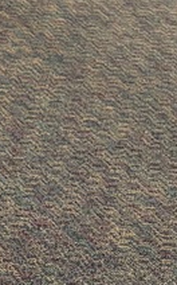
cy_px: -183
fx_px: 952
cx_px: -274
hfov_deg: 9.3
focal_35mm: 123
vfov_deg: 15.3
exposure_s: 1/60
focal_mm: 6.76
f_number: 1.78
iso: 200
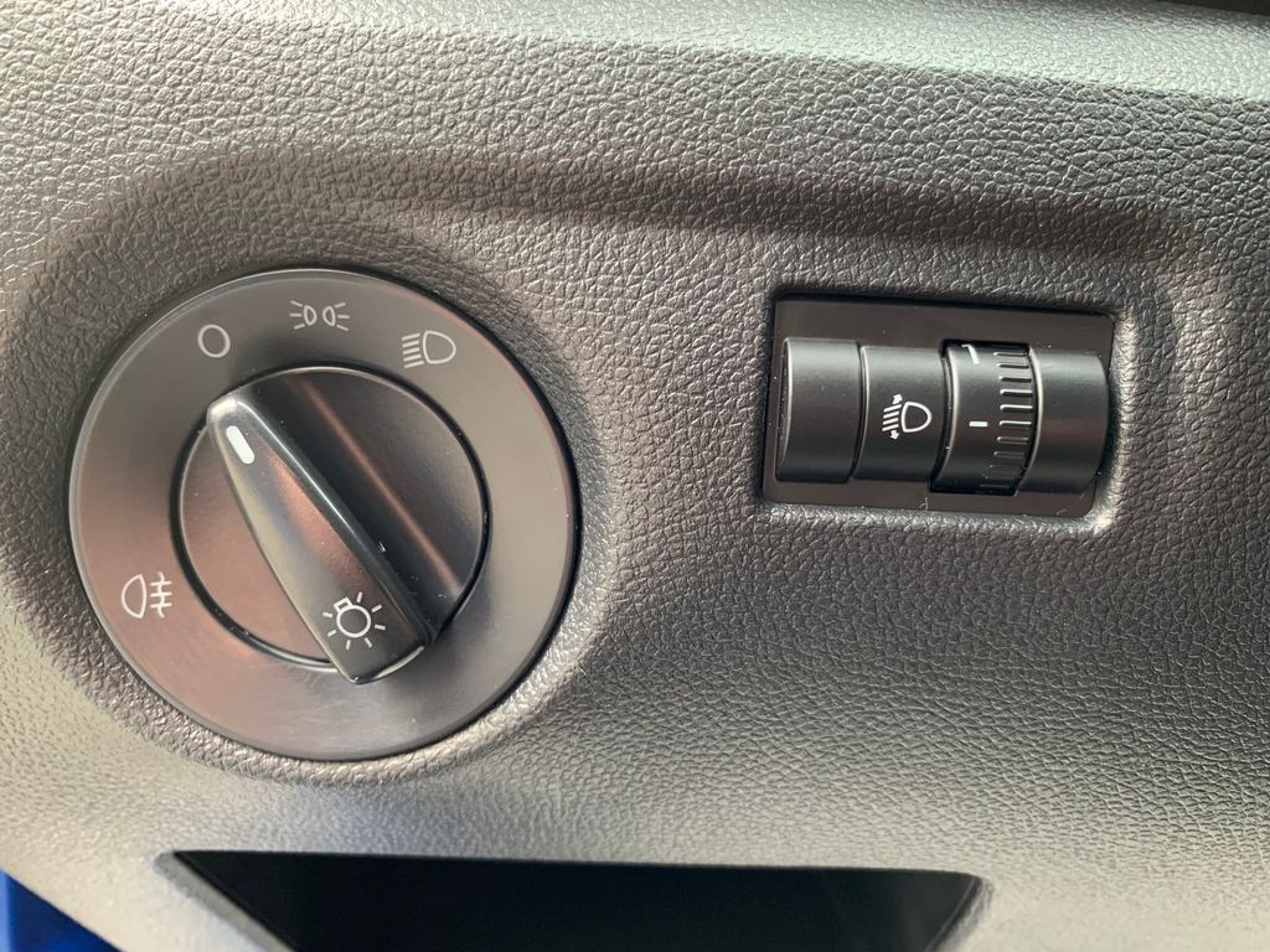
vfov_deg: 53.1
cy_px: 476
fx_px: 954
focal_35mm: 26
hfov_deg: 67.3
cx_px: 635
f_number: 1.8
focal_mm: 4.25
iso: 200
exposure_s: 1/60
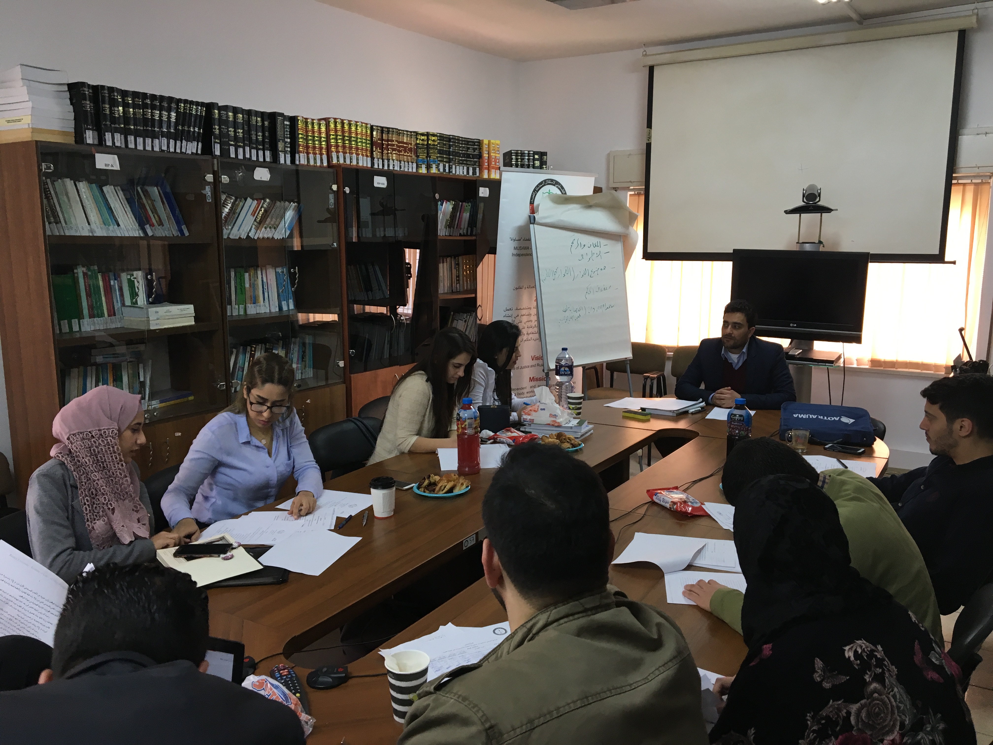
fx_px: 832
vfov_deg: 48.2
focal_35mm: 29
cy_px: 372
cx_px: 496
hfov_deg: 61.7
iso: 80
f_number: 2.2
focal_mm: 4.15
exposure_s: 1/33
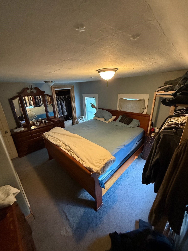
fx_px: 101
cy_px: 126
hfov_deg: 85.7
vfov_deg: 102.1
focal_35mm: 14
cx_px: 94
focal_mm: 2.22
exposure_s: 1/60
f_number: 2.2
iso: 640
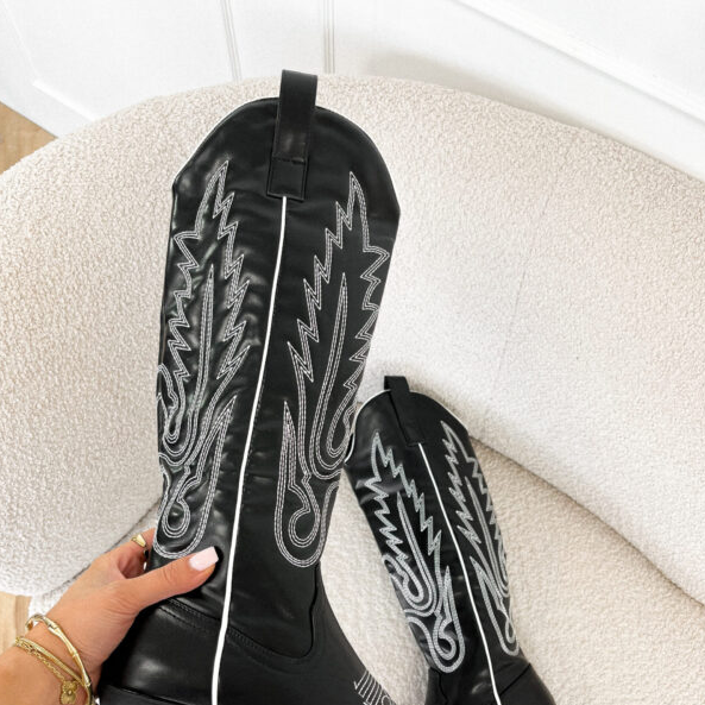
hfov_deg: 52.5
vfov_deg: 51.9
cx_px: 353
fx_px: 714
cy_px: 447
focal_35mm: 31
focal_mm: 5.1
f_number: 1.6
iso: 64
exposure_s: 1/100
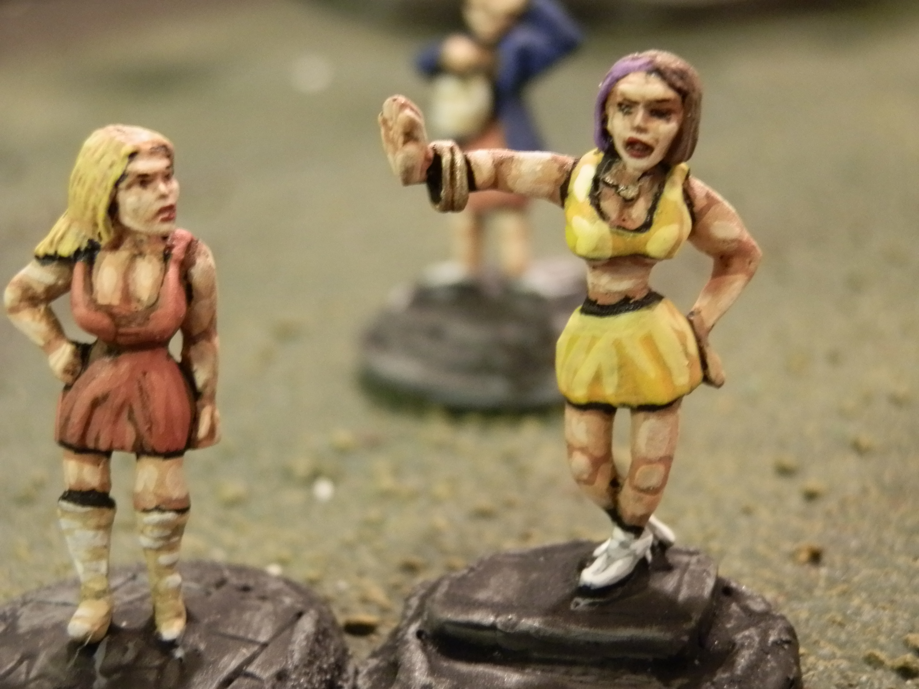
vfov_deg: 24.0
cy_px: 344
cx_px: 460
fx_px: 1619
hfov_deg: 31.7
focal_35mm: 61
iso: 400
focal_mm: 10.99
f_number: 3.7
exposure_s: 1/8
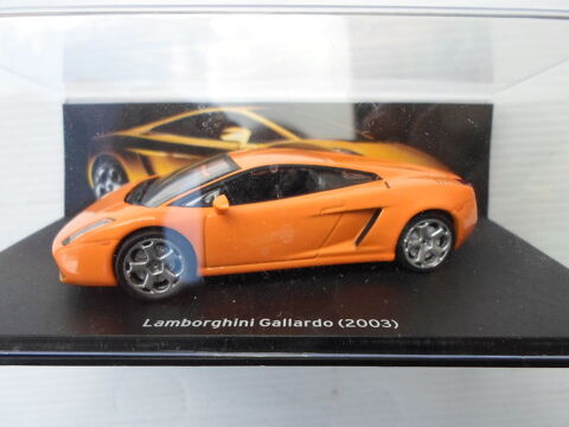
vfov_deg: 54.9
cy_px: 214
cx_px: 284
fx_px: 411
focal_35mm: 25
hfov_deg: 69.4
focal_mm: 4.5
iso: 80
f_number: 2.5
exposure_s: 1/250
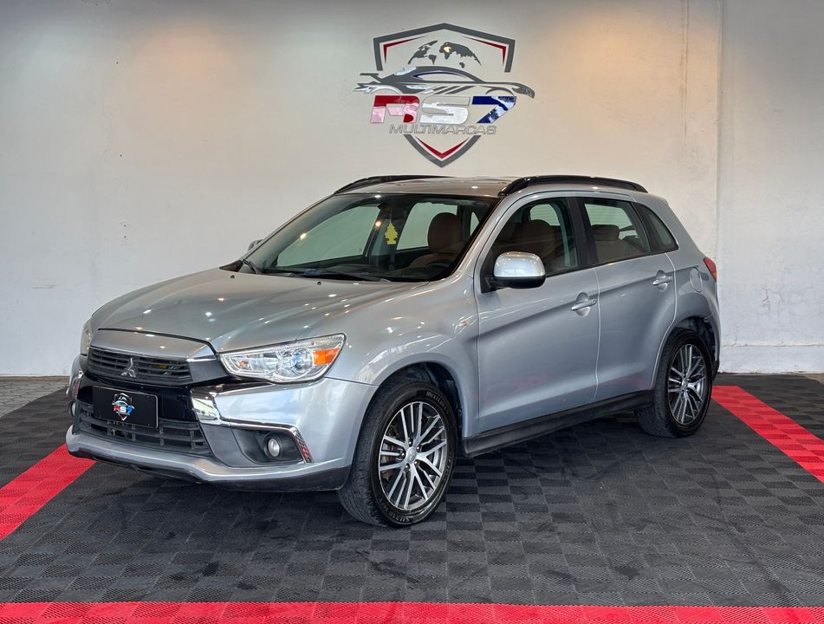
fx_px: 1242
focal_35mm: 52
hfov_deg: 36.7
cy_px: 312
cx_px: 412
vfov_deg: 28.2
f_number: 1.6
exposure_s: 1/174
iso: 32
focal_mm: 5.96
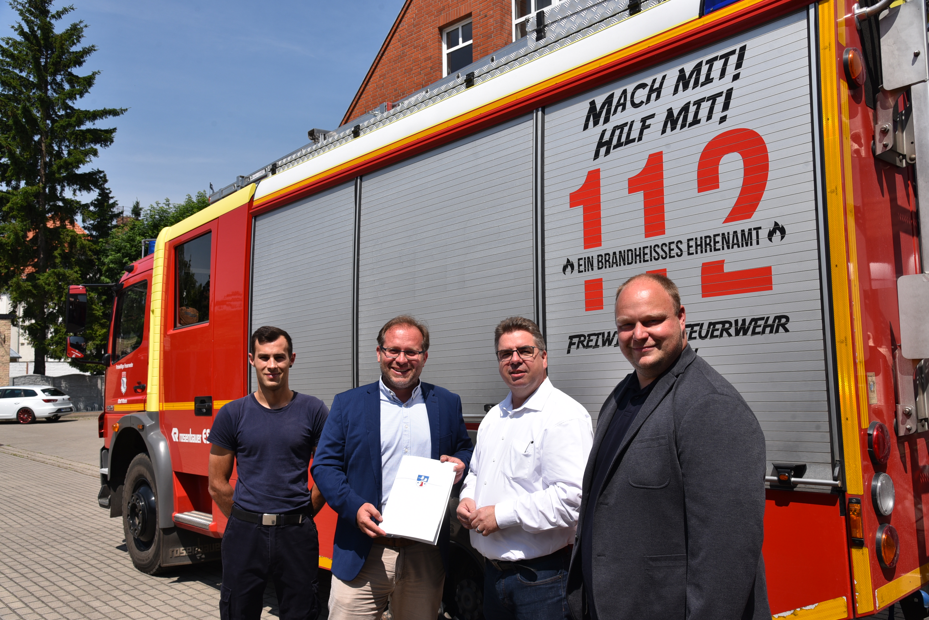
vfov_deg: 42.4
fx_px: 800
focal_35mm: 31
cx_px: 464
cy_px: 310
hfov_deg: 60.3
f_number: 10
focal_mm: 31
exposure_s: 1/400
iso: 200
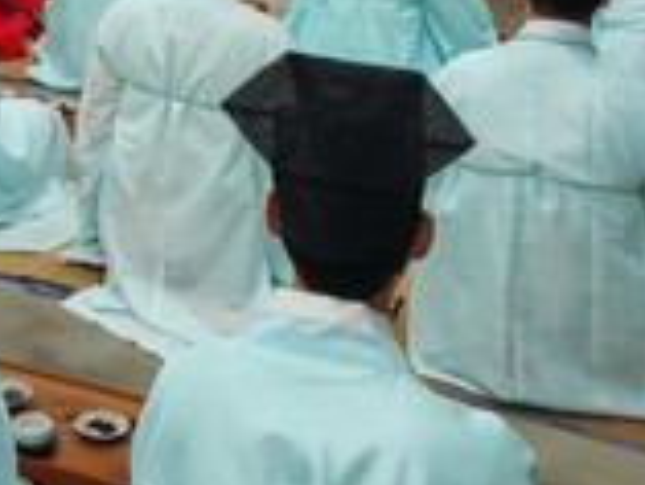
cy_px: -214
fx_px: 1641
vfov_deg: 15.6
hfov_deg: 21.7
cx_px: 49
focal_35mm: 88
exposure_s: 1/120
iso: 40
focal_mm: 5.4
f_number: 1.8
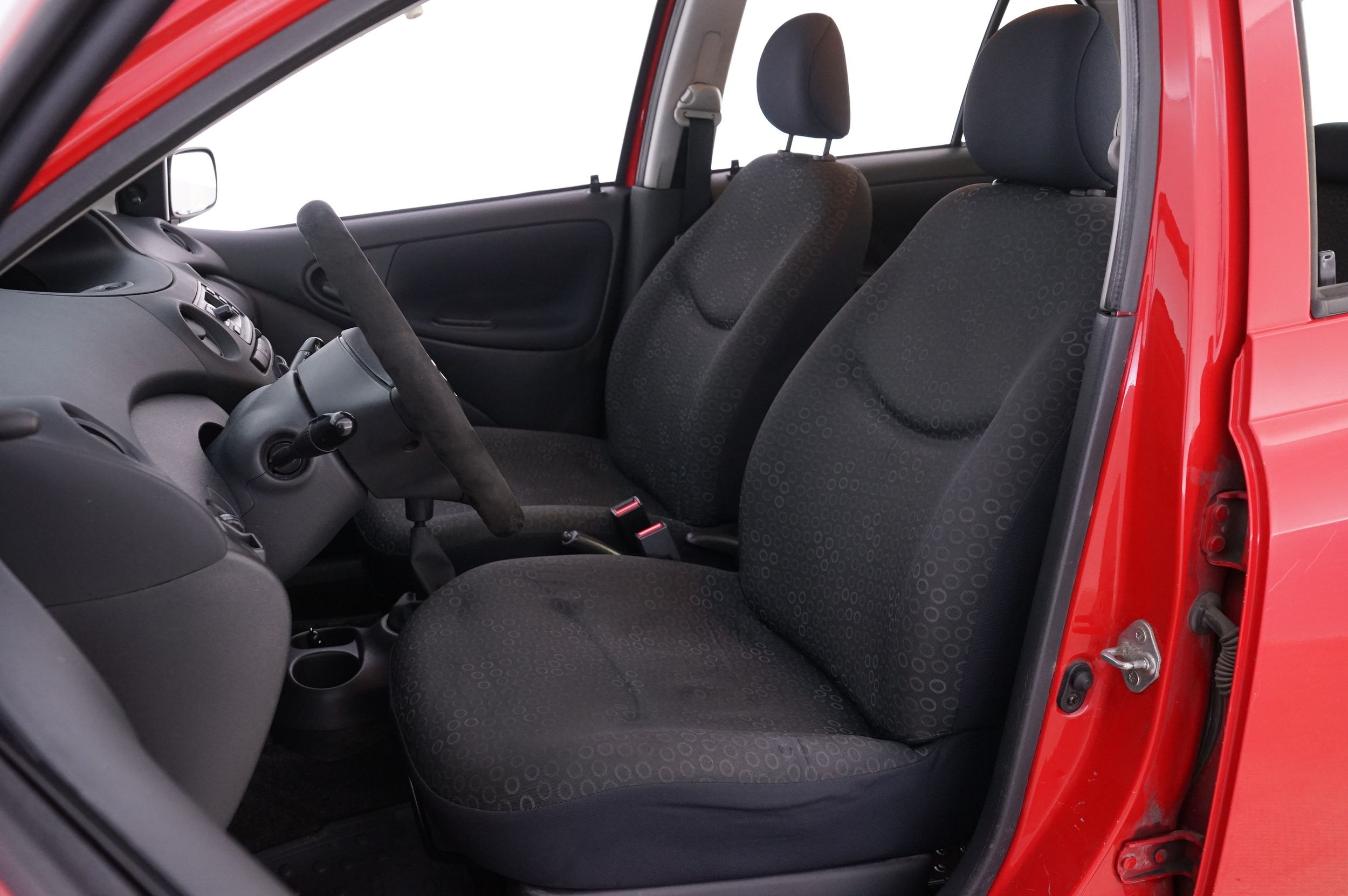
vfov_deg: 42.3
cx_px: 674
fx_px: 1160
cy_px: 448
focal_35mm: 31
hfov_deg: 60.3
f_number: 6.3
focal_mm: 31
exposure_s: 1/10
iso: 2500
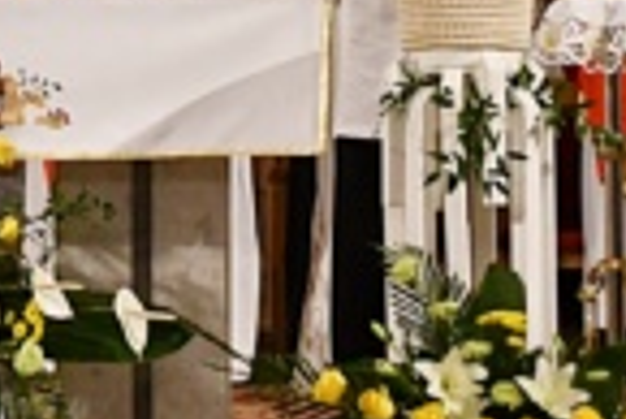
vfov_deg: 5.0
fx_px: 4787
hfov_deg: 7.5
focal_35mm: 275
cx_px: 78
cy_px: -145
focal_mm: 26
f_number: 3.8
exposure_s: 1/125
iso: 800
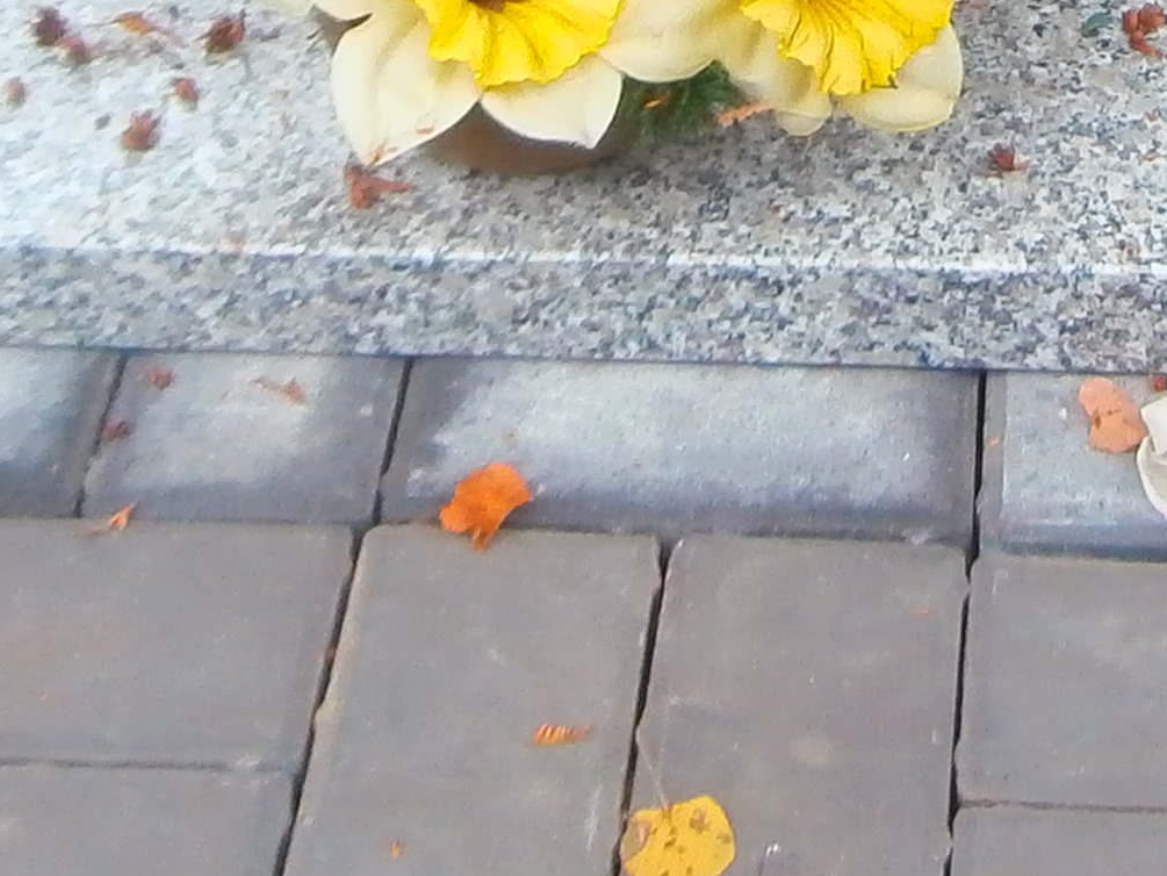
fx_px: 3709
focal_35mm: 110
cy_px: -669
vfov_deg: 12.4
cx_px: 1021
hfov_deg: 17.6
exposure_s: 1/60
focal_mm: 4.2
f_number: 3
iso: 100
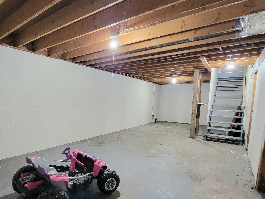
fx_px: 145
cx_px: 98
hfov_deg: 82.9
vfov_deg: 68.2
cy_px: 117
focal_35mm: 19
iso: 500
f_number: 2.2
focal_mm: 2.2
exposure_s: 1/30
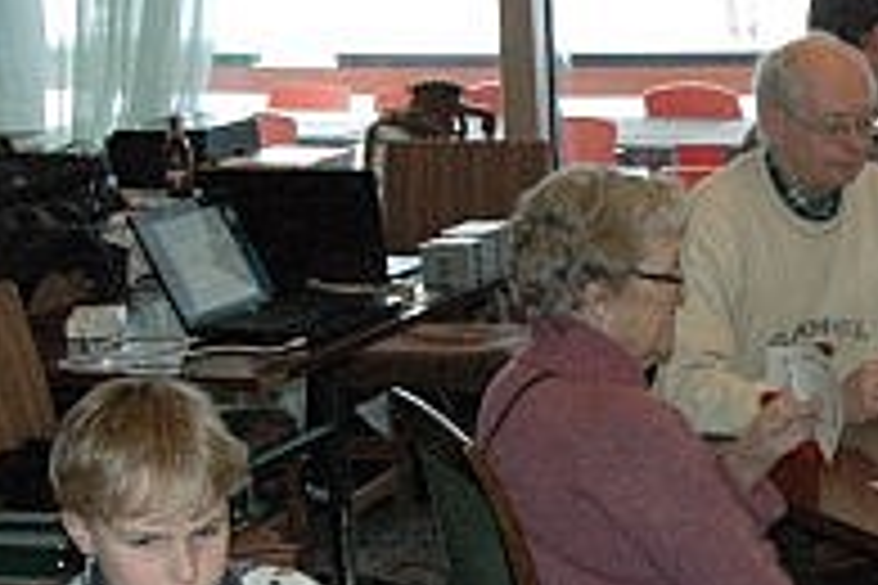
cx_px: 883
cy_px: 639
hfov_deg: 17.3
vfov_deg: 11.7
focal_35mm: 116
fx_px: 2818
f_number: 5
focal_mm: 25
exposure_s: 1/60
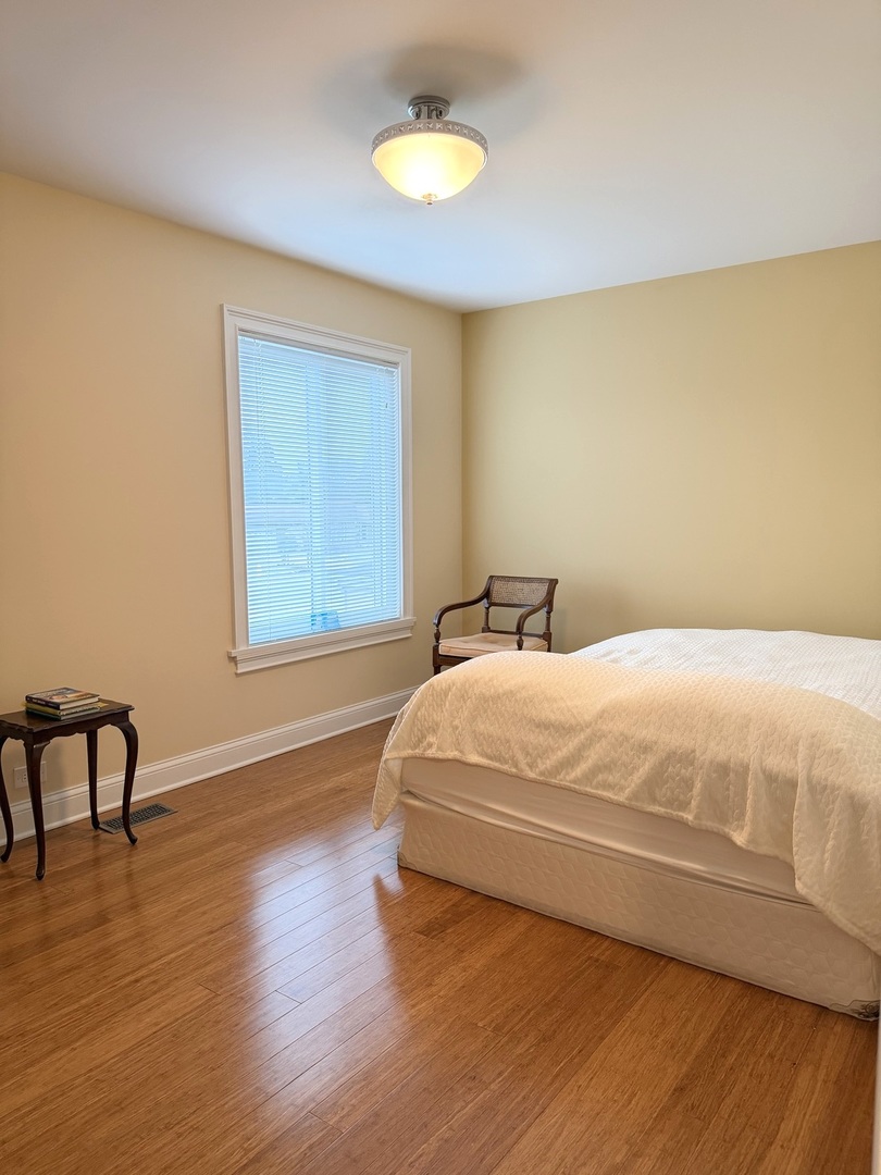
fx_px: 814
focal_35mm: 24
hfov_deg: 56.8
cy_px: 588
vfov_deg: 71.6
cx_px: 440
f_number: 1.78
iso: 320
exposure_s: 1/60
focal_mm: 6.76
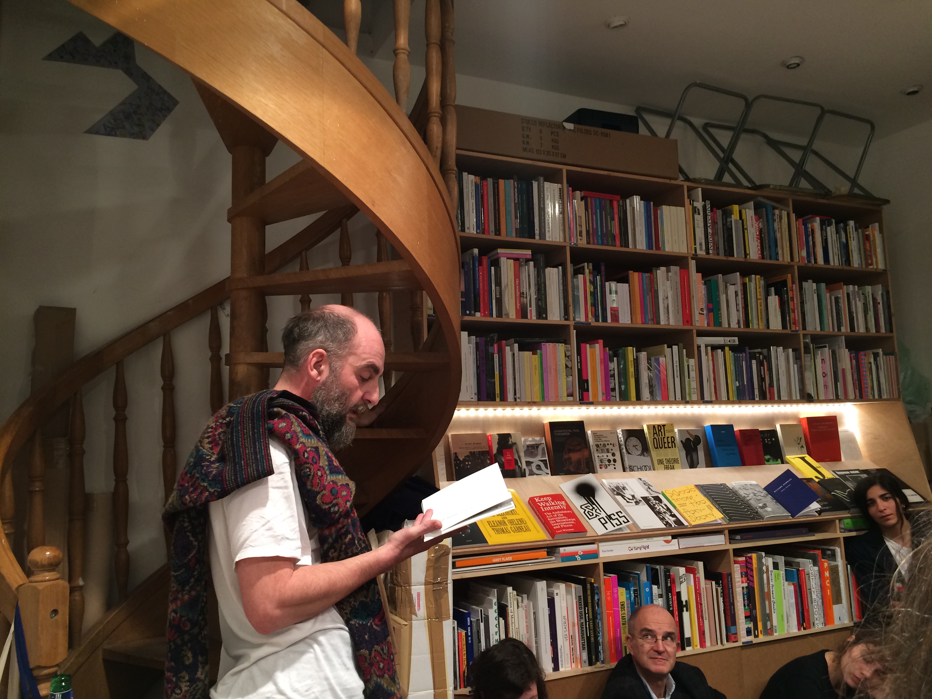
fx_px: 781
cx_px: 466
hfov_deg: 61.7
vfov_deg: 48.2
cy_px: 350
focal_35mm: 29
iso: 100
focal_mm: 4.15
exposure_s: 1/33
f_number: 2.2
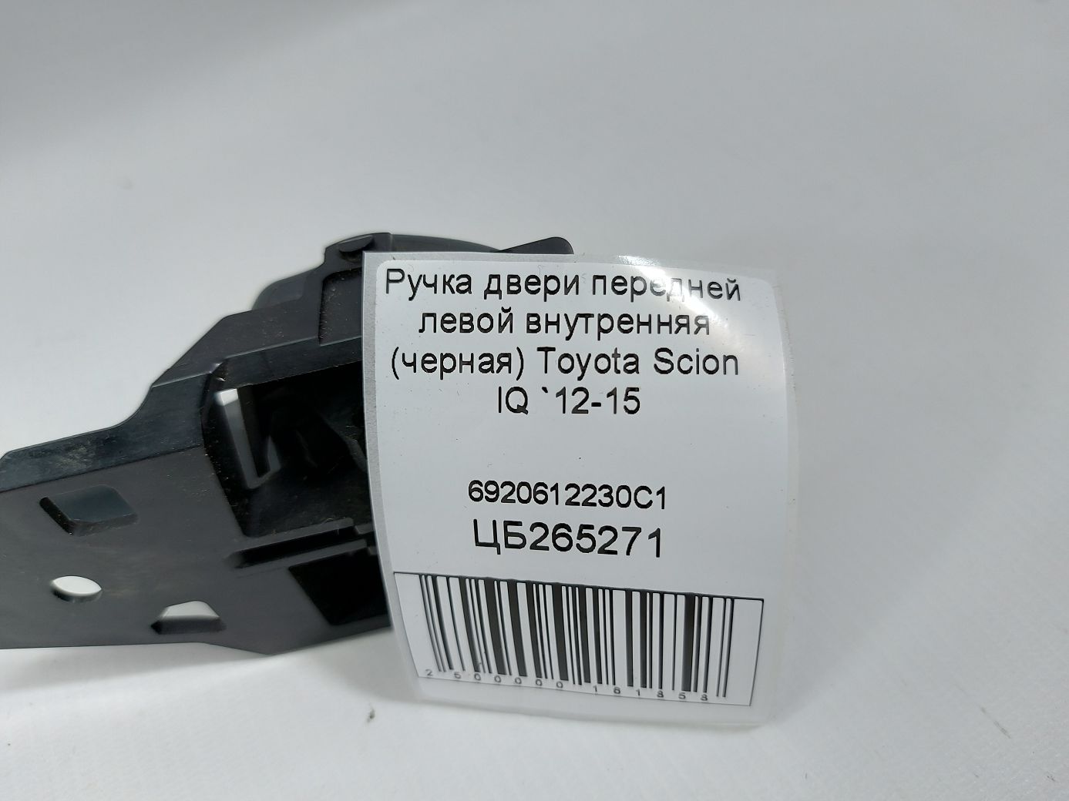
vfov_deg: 56.8
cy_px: 400
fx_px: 741
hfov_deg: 71.6
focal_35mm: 24
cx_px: 534
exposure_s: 1/50
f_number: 1.8
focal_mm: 5.23
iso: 50
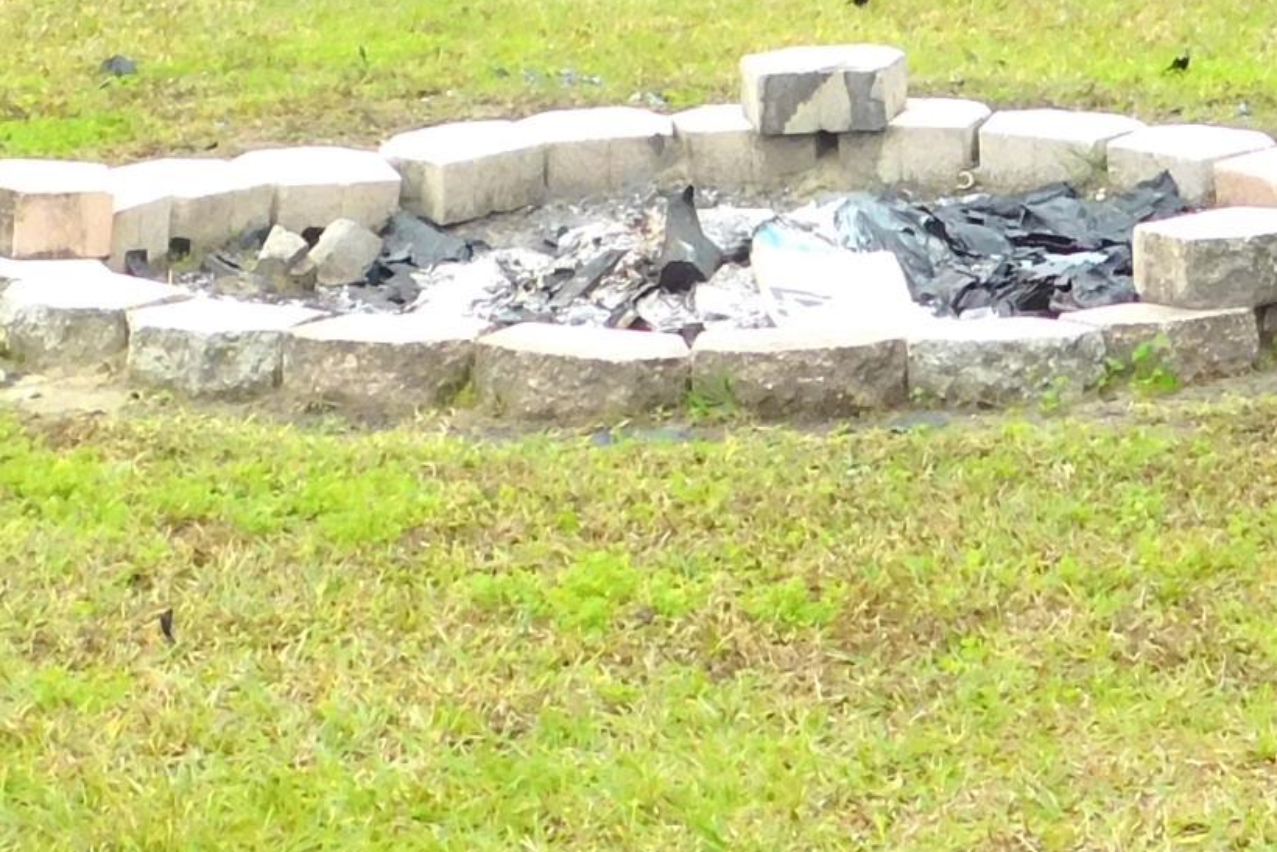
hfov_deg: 14.9
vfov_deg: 9.5
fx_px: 4860
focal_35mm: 137
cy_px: -762
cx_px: 990
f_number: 3.5
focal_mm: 6.3
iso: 125
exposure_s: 1/250
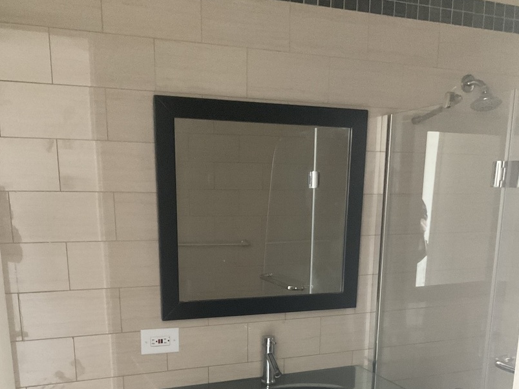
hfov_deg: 47.9
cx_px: 261
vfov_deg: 34.8
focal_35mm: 39
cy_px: 348
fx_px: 585
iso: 500
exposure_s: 1/30
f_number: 1.8
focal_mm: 3
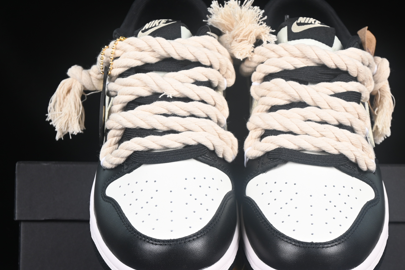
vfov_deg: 12.7
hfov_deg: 18.9
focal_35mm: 108
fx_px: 1215
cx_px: 234
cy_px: 181
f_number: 6.3
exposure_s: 1/60
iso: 160
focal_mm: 50
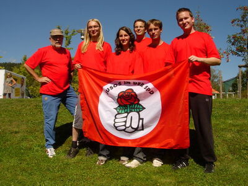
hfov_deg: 49.0
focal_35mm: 38
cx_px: 124
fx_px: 272
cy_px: 93
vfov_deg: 37.7
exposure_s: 1/1085
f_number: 4.8
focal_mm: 7.8
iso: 79
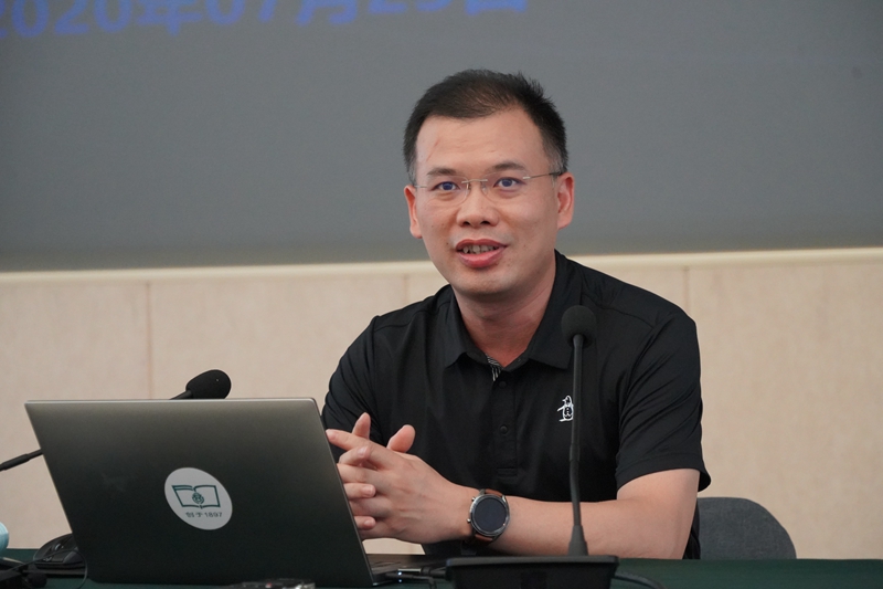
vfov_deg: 10.4
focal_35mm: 132
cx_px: 442
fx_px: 3237
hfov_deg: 15.5
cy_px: 294
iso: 12800
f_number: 6.3
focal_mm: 132
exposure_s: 1/125
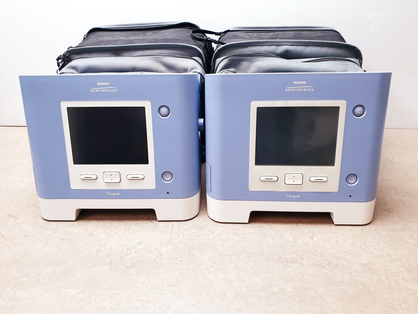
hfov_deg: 67.3
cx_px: 209
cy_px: 157
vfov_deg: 53.1
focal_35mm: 26
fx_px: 314
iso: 125
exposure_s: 1/50
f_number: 2.4
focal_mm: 4.3
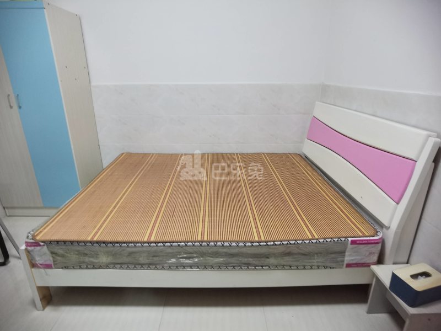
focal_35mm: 18
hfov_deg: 87.8
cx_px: 220
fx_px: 229
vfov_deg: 71.6
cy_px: 166
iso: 400
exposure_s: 1/33.3
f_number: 1.8
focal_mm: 4.4
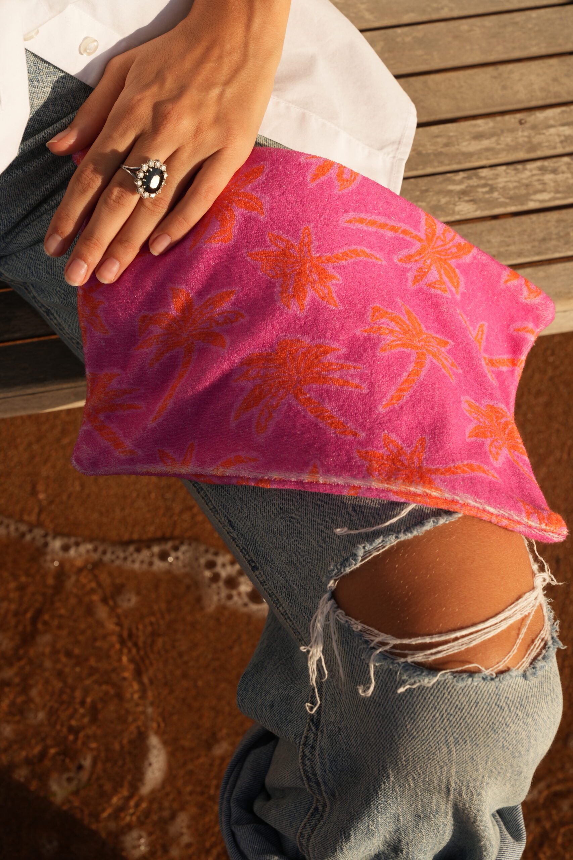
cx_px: 286
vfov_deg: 29.2
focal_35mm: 69
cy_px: 430
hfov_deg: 19.7
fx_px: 1647
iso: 100
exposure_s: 1/320
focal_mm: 69
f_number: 8
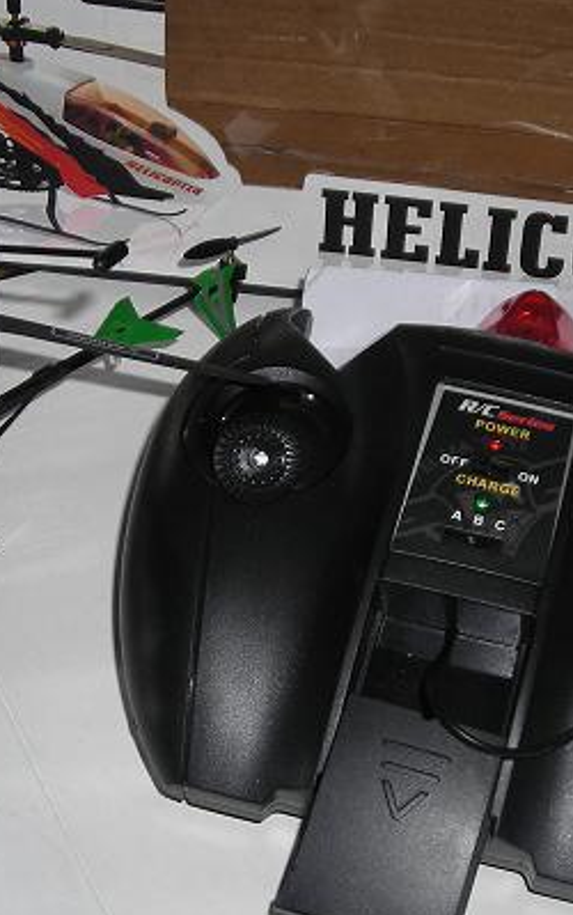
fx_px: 1771
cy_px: 468
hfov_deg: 18.4
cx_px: 335
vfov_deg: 29.0
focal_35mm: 71
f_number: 3.2
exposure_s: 1/60
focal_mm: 6.3
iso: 50
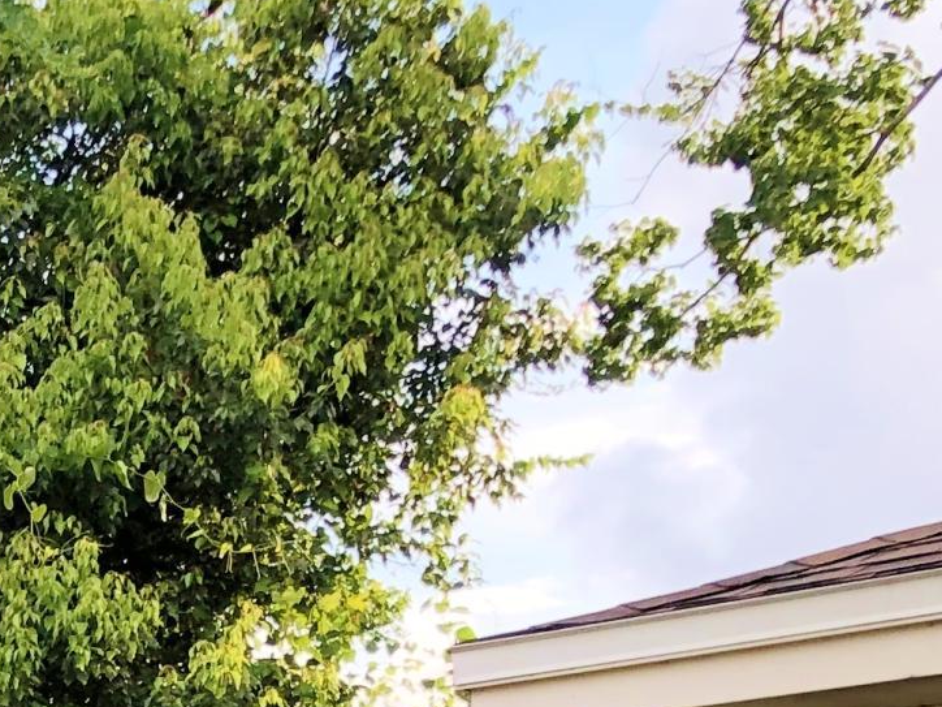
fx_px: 3157
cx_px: -749
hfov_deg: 14.8
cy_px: 1378
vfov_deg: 11.6
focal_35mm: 116
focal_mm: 3.99
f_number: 1.8
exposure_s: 1/314
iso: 20
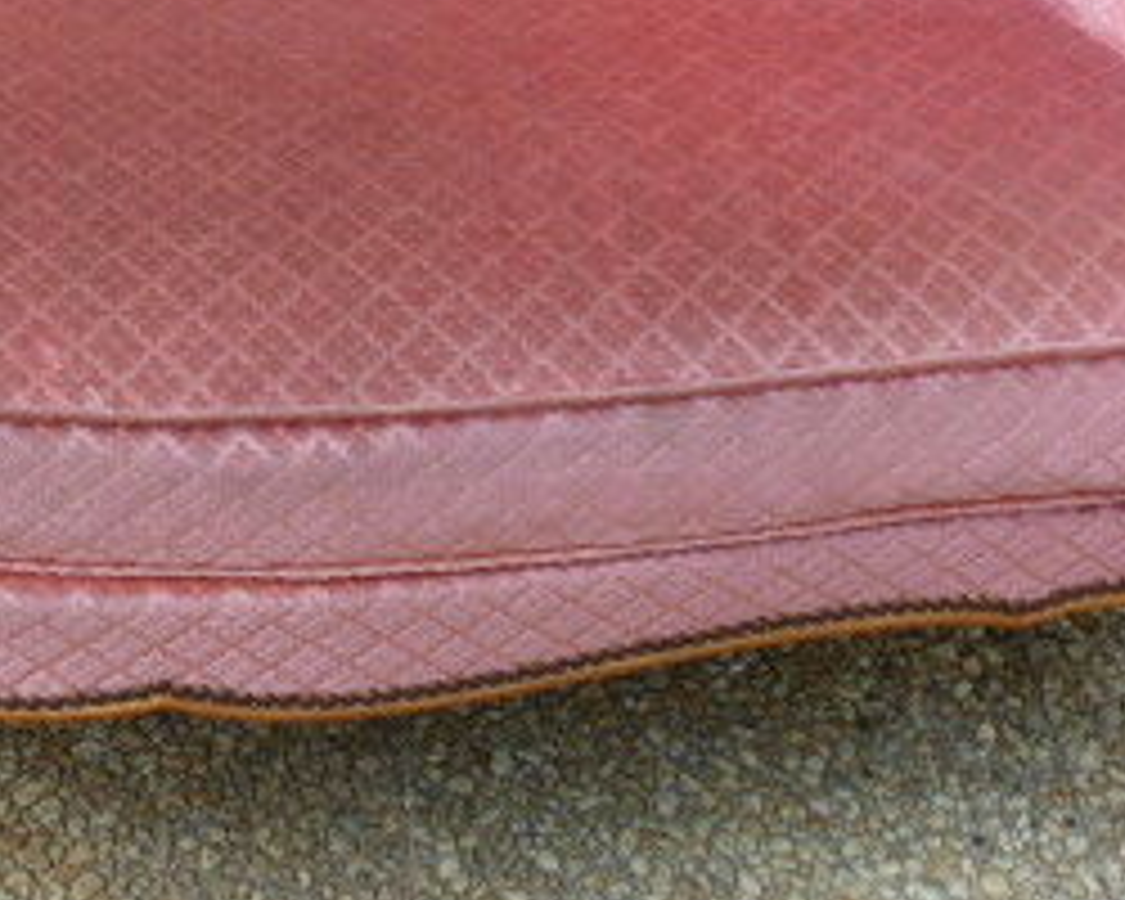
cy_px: -72
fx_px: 2664
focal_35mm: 80
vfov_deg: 18.5
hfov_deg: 23.5
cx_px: 207
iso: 100
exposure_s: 1/250
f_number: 4
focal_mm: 5.8
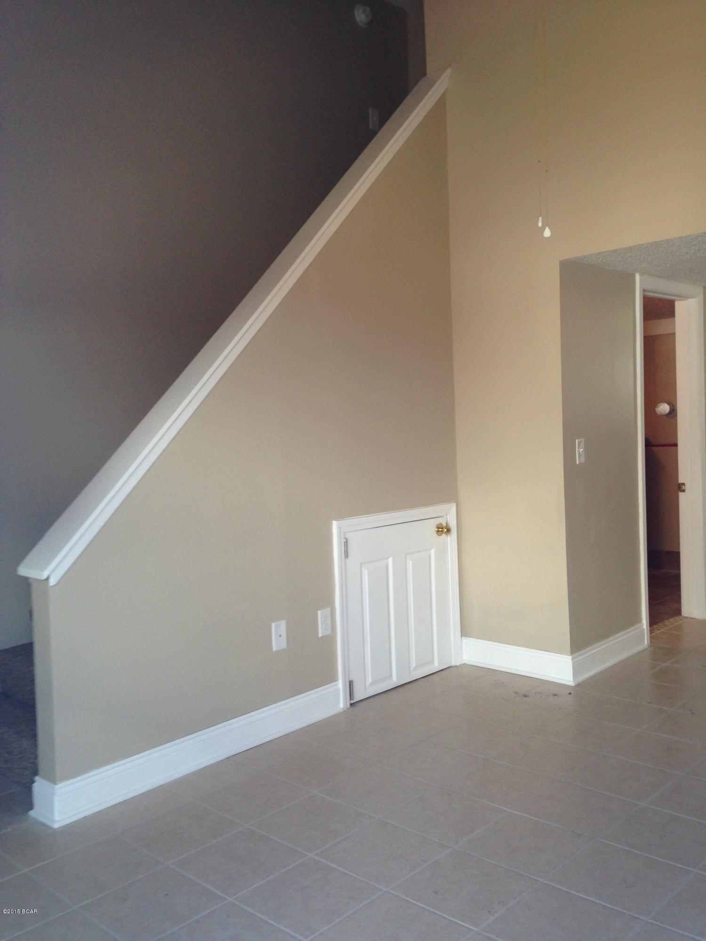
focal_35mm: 33
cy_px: 470
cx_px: 353
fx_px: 897
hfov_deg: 42.9
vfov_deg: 55.4
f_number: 2.4
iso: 50
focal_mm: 4.12
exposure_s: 1/60
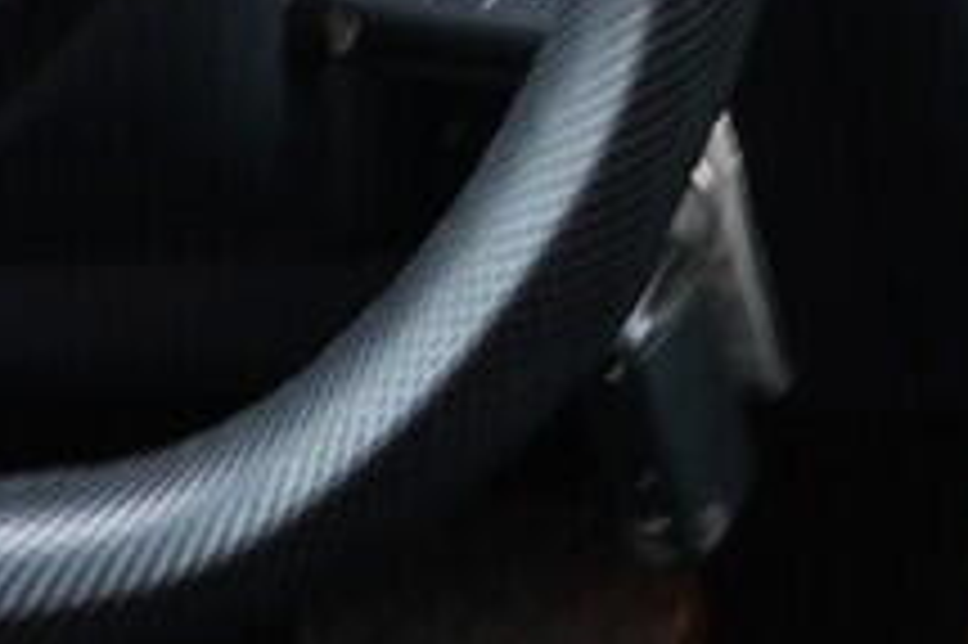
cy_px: 122
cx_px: 1535
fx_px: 6475
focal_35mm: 241
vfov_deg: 5.7
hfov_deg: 8.3
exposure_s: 1/40
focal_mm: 24
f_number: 2.8
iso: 400
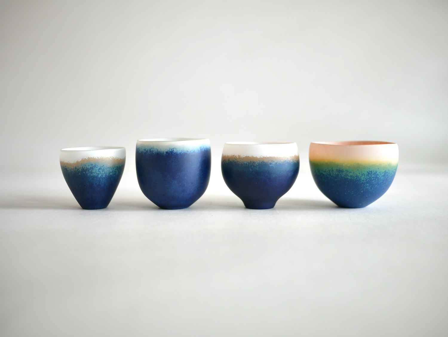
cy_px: 168
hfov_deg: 46.8
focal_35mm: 40
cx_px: 224
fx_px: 518
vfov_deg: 36.0
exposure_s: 1/160
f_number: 1.7
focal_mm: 20
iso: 200
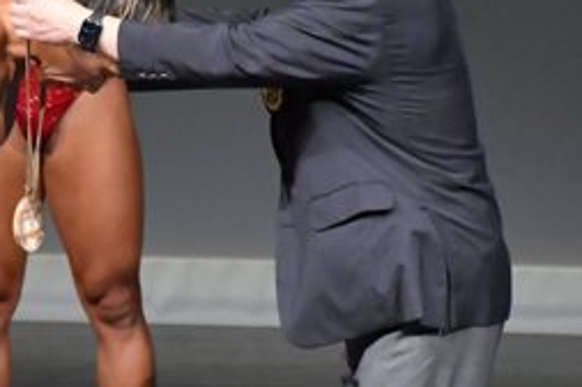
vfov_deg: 1.2
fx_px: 18551
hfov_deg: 1.8
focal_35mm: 1149
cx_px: 240
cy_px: 306
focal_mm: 250
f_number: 5.6
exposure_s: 1/400
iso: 5000
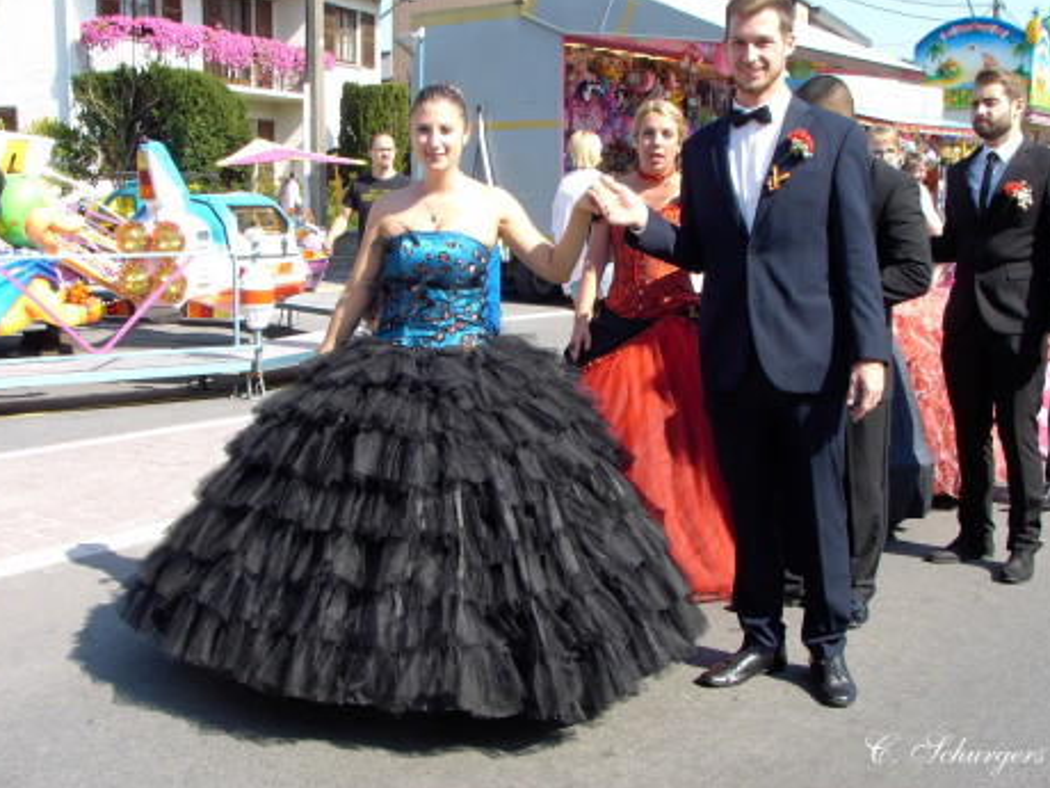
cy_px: 381
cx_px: 518
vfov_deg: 30.3
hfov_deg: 39.7
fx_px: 1456
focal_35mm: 48
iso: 70
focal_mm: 7.1
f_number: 4.5
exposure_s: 1/170
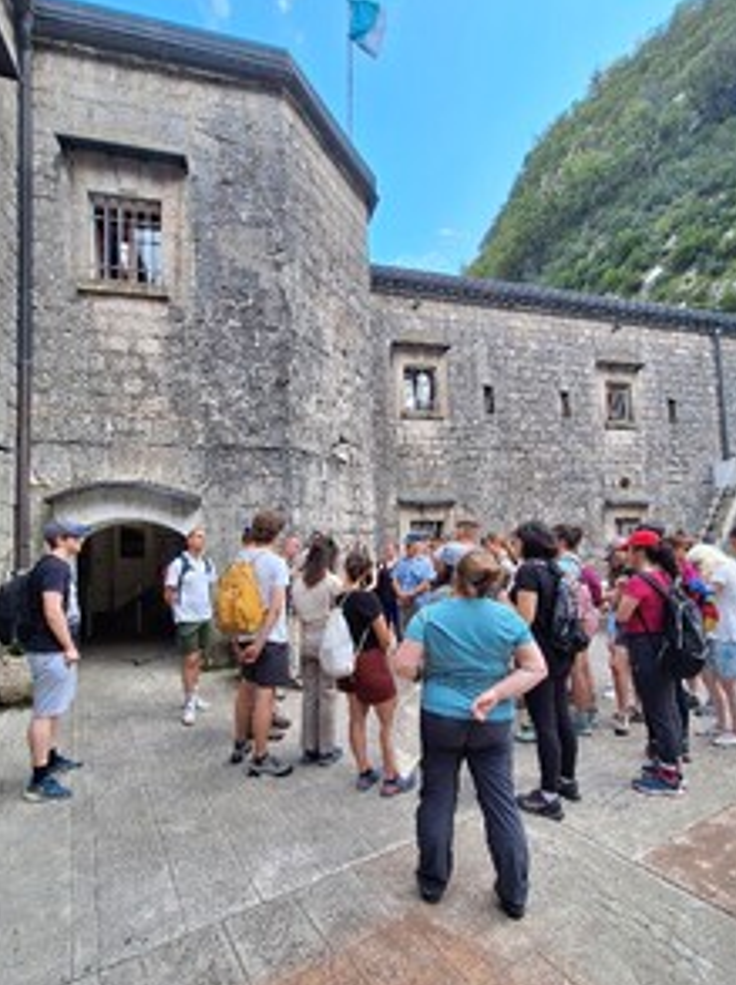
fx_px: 455
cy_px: 538
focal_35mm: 16
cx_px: 370
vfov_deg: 94.3
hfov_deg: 78.0
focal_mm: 1.74
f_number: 2.2
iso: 40
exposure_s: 1/286
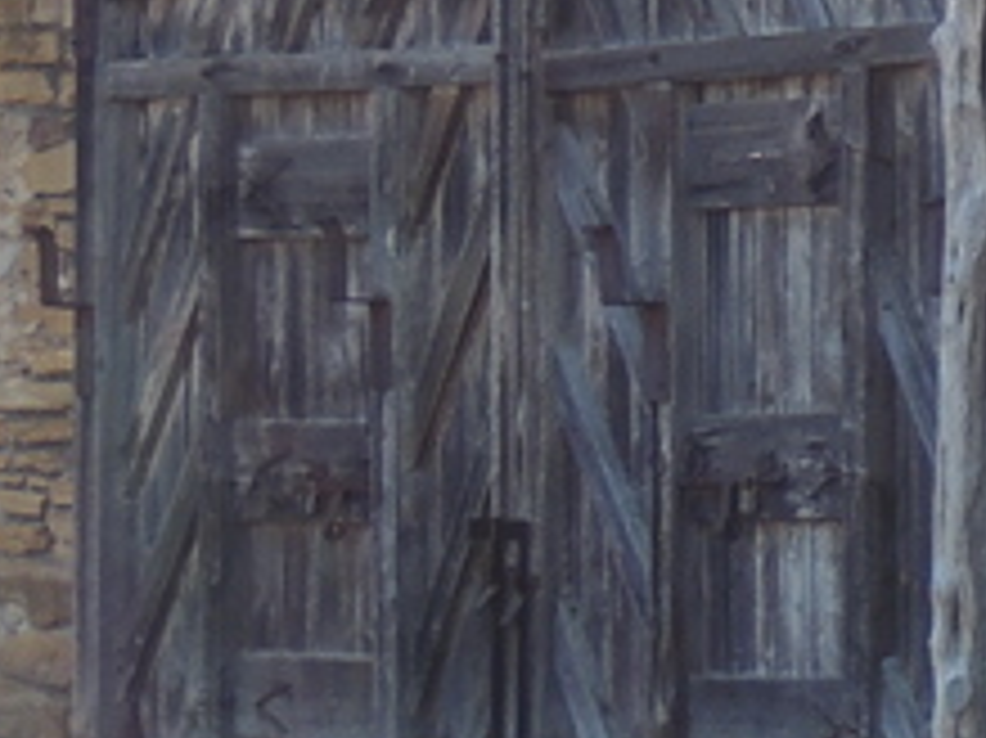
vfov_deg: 4.6
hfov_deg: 5.8
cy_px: -243
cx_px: 2674
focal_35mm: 322
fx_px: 9167
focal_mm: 9.8
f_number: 3.7
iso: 100
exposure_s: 1/125
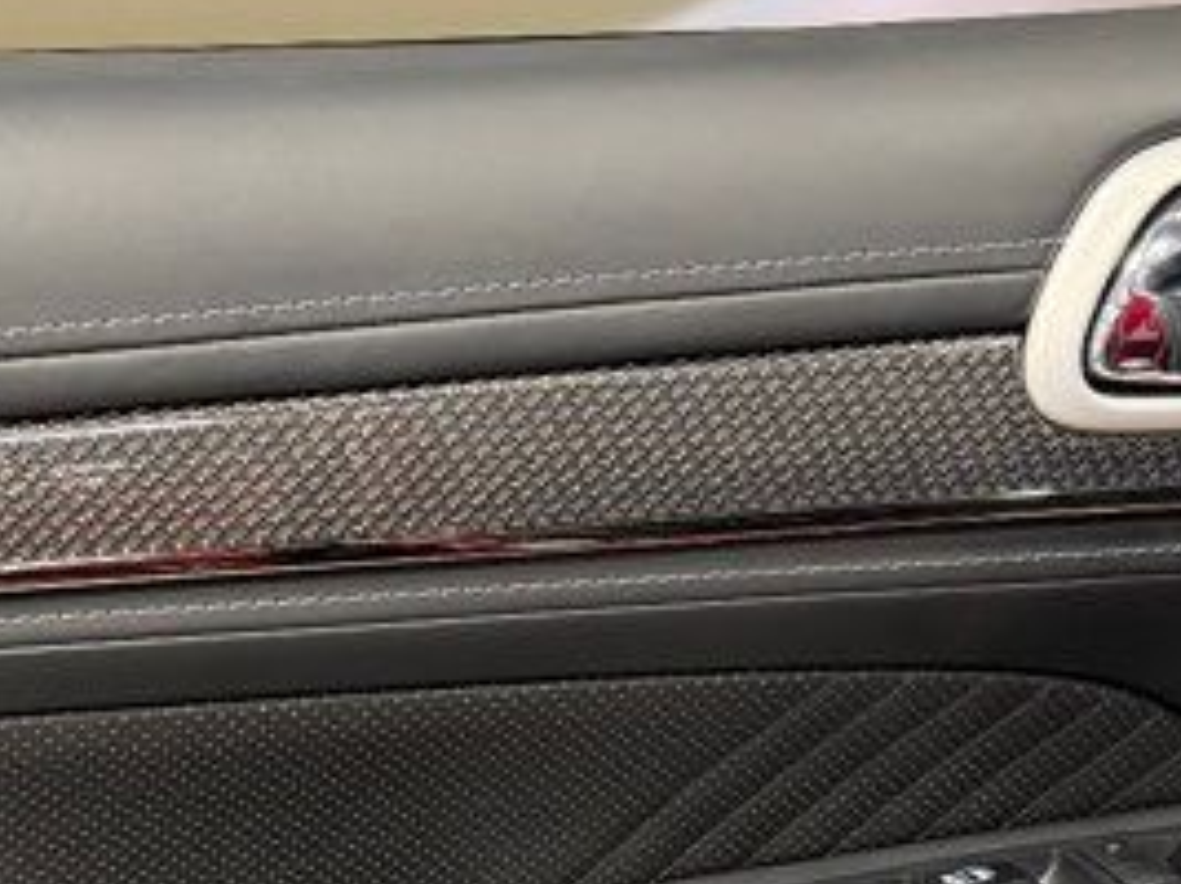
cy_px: 1070
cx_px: 318
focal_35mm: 92
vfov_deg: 15.5
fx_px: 3137
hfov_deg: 21.2
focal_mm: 6.76
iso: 250
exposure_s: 1/60
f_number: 1.78
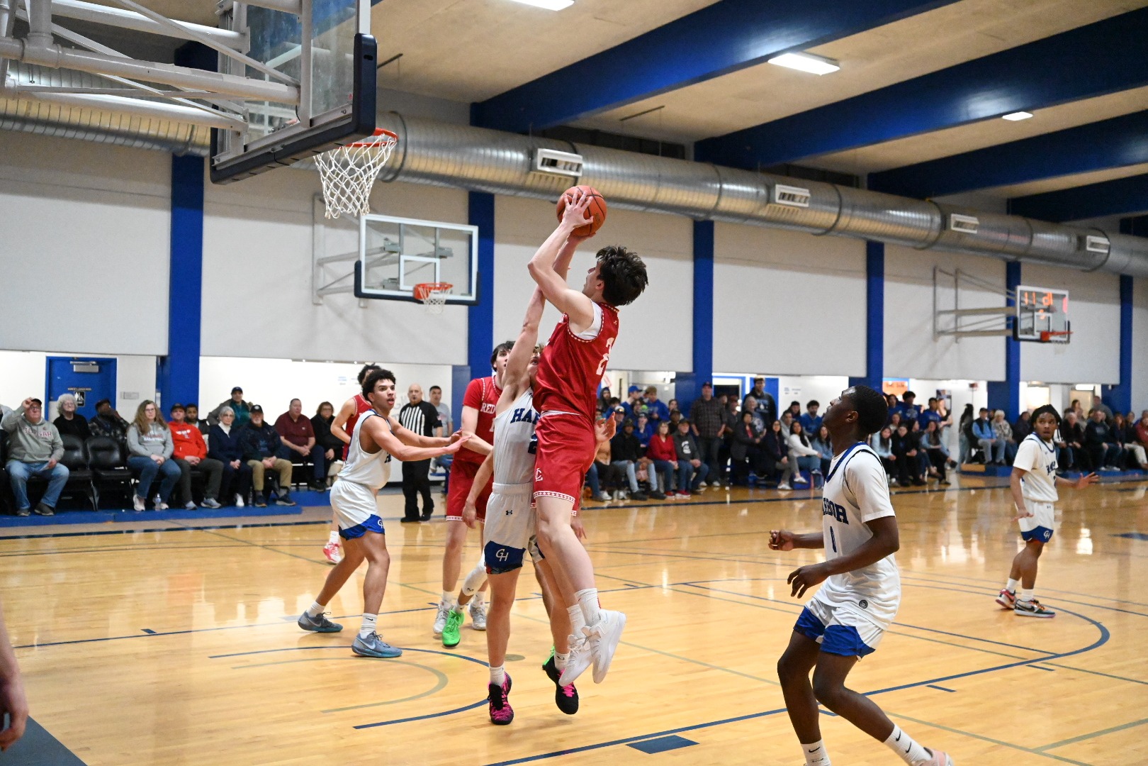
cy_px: 383
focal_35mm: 37
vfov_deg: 35.9
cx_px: 574
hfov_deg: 51.9
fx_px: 1180
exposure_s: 1/1000
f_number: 3.2
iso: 16000
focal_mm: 37
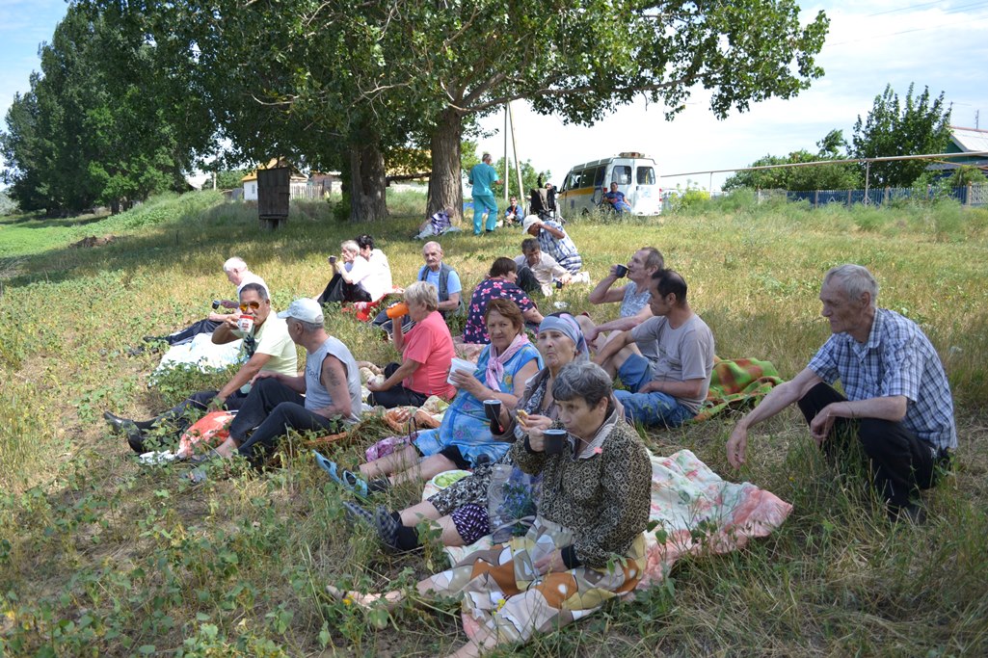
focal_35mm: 27
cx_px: 494
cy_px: 329
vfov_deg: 47.9
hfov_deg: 67.4
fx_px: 741
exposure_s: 1/400
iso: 100
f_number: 3.5
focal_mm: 18
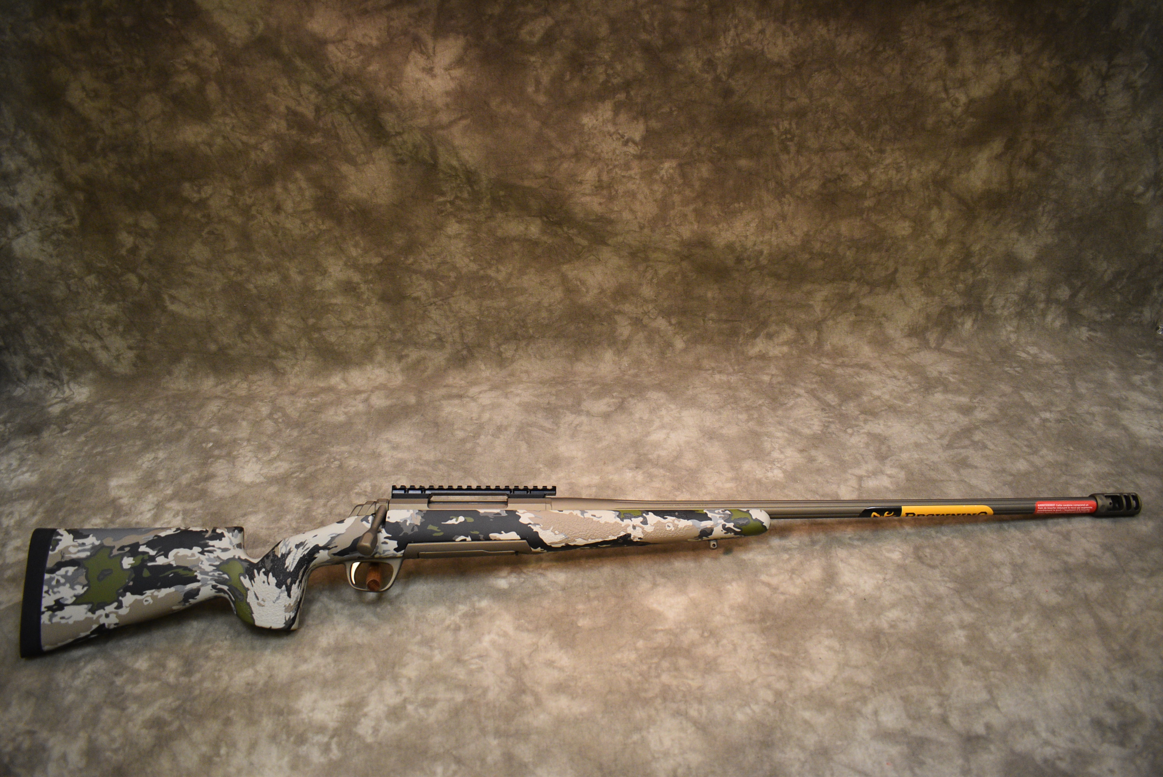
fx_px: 873
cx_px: 582
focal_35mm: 27
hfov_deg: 67.3
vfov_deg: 48.0
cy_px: 388
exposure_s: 1/125
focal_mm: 18
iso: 1100
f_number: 3.5
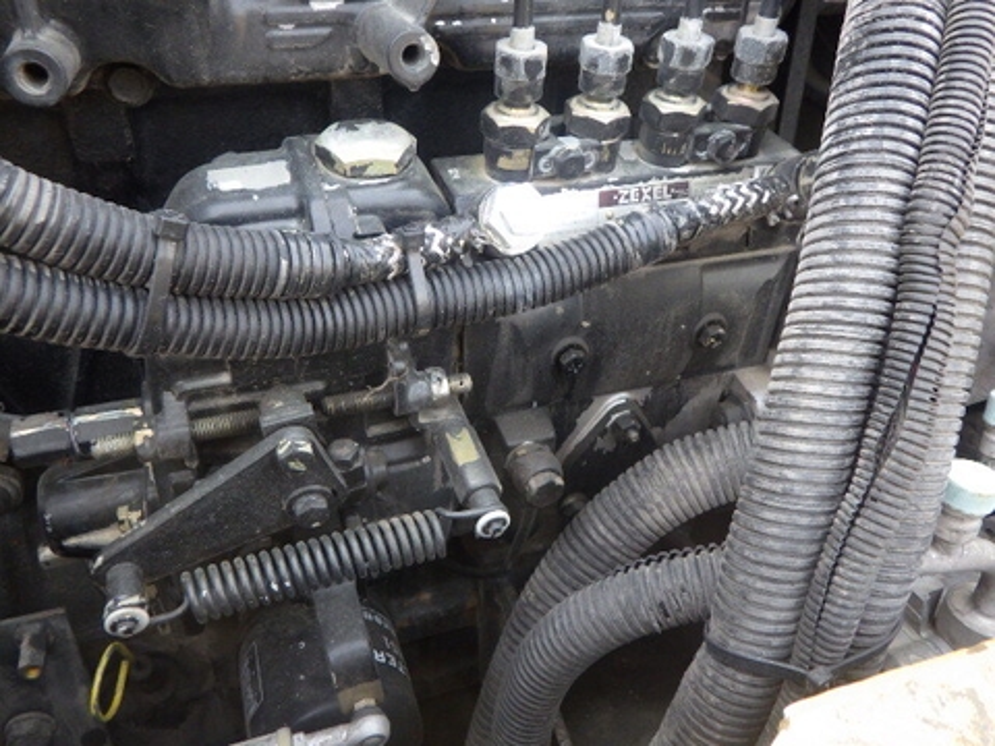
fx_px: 805
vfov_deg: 49.7
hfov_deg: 63.4
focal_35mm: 28
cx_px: 498
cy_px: 373
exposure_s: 1/60
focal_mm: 5
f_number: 3.5
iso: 125
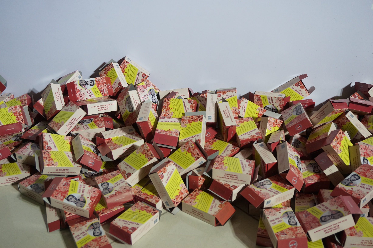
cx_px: 186
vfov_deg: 35.4
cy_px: 124
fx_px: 388
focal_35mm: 38
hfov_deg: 51.3
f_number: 4.5
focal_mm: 25
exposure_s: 1/30
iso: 800
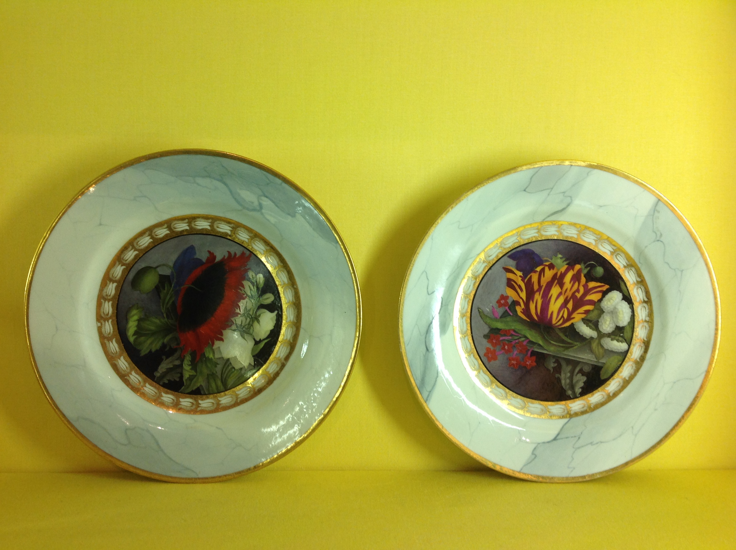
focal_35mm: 35
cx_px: 368
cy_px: 275
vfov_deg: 40.6
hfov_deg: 52.7
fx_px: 743
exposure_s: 1/30
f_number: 2.4
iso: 50
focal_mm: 4.28
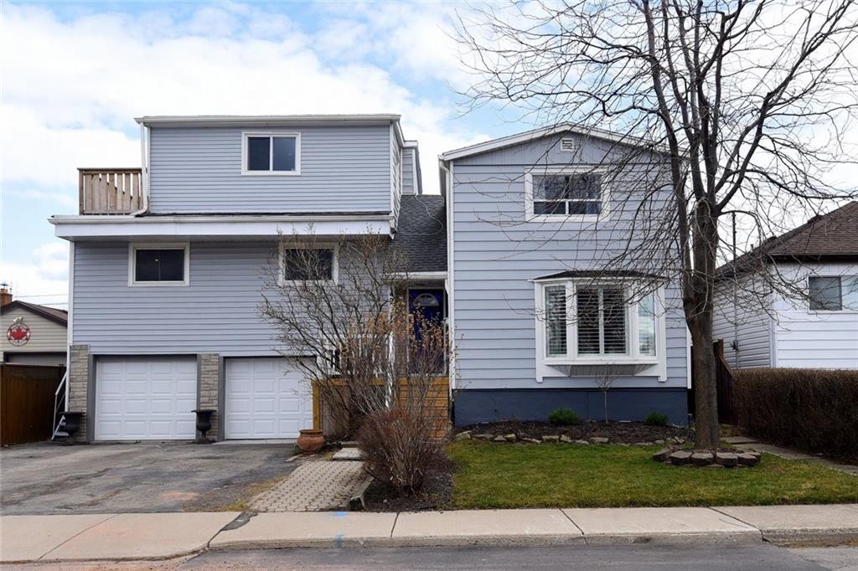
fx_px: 572
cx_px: 429
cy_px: 286
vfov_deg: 53.1
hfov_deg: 73.8
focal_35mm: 24
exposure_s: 1/320
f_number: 9
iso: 400
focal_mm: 24
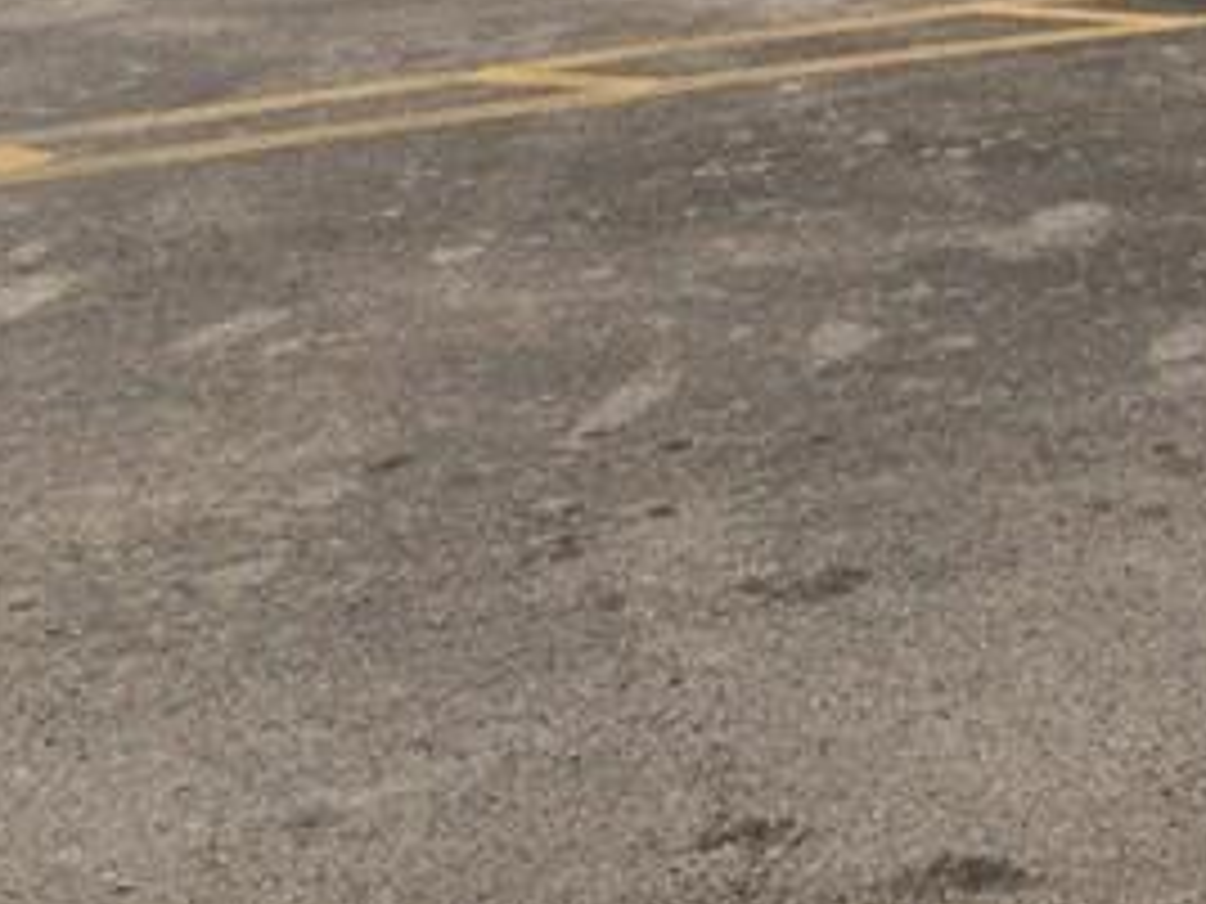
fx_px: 2404
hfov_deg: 25.5
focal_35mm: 69
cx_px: 1413
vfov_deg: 19.9
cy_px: -205
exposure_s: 1/250
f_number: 11
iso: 400
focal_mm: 10
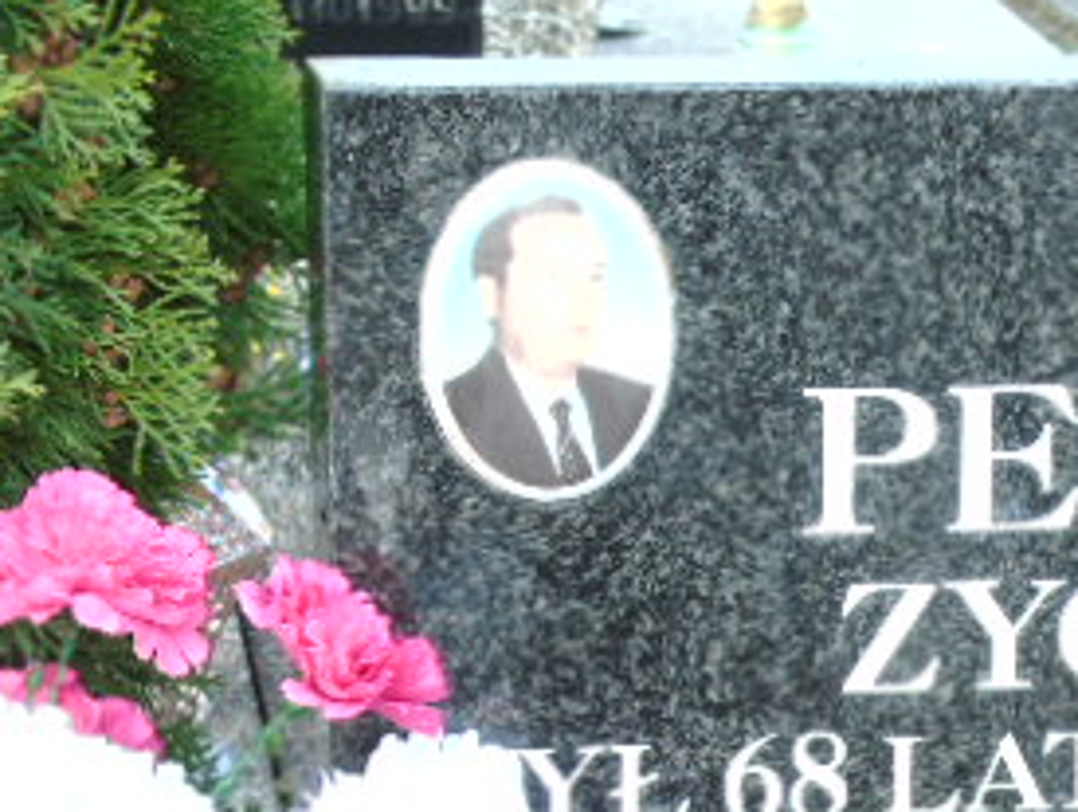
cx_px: 1172
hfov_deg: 11.8
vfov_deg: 8.9
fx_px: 5145
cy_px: 922
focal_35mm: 165
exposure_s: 1/30
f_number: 4.7
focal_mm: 13
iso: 80
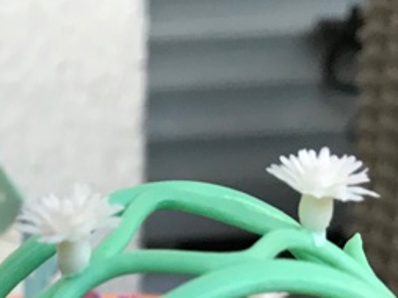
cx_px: -36
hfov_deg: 16.9
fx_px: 1298
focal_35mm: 113
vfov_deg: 11.9
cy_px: 554
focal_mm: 3.99
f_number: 1.8
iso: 32
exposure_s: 1/33
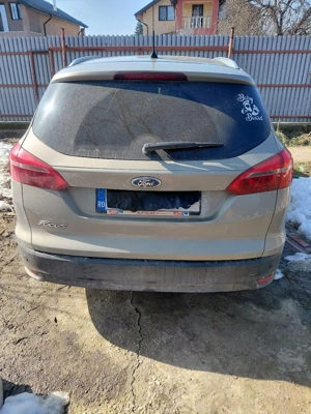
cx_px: 156
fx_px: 299
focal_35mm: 25
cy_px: 207
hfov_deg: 54.9
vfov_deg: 69.4
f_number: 1.8
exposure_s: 1/909
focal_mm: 4.69
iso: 50
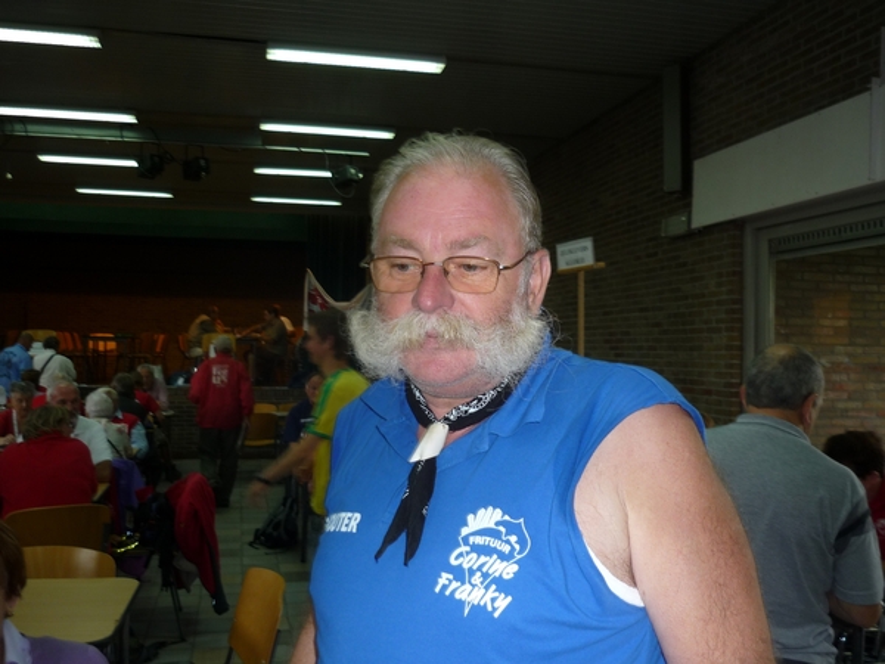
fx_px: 844
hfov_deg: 55.4
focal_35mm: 33
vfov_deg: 42.9
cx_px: 442
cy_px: 332
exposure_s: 1/30
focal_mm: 5.5
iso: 100
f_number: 2.8
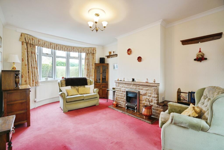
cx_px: 112
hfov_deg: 96.7
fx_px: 100
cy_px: 75
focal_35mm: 16
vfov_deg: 73.8
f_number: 7.1
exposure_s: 1/30
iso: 640
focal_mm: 16
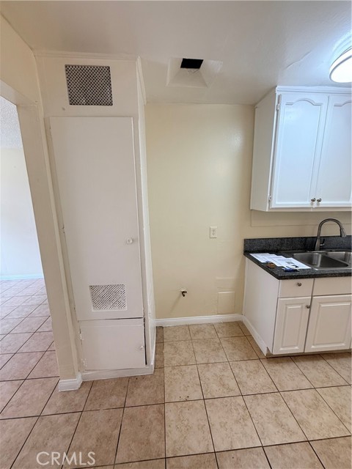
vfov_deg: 102.1
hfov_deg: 85.7
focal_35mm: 14
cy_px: 234
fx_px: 190
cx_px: 176
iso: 160
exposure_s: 1/120
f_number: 2.2
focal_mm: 2.22
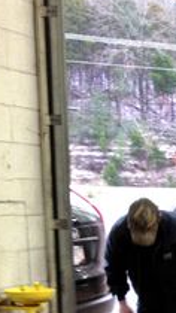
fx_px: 963
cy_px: 340
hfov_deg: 9.7
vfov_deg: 17.8
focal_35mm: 116
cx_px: 362
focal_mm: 4.28
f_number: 2.4
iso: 50
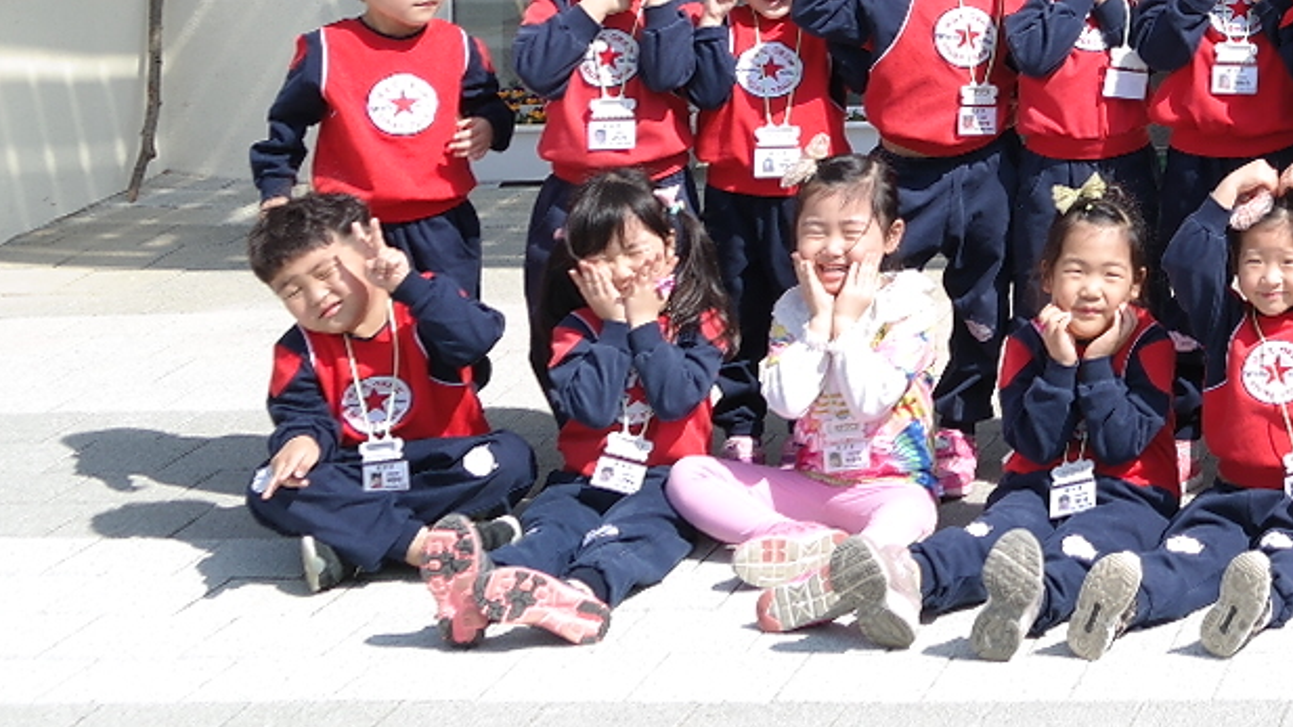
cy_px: -279
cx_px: 1781
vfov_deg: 13.2
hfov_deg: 21.4
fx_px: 3017
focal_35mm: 88
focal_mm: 20
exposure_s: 1/250
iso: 100
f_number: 5.6
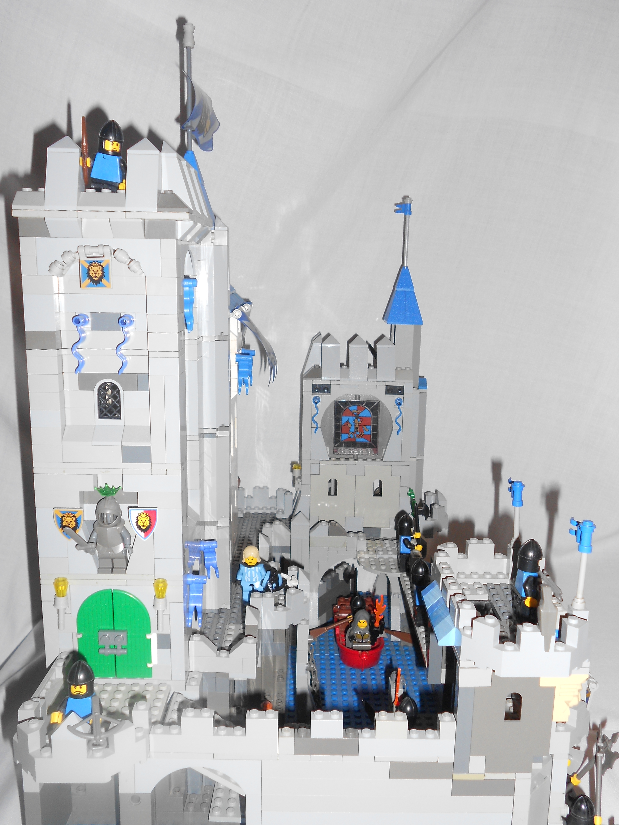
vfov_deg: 56.8
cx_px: 310
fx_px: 763
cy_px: 412
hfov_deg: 44.2
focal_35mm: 32
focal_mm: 5.8
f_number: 3.6
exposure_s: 1/30
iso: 80
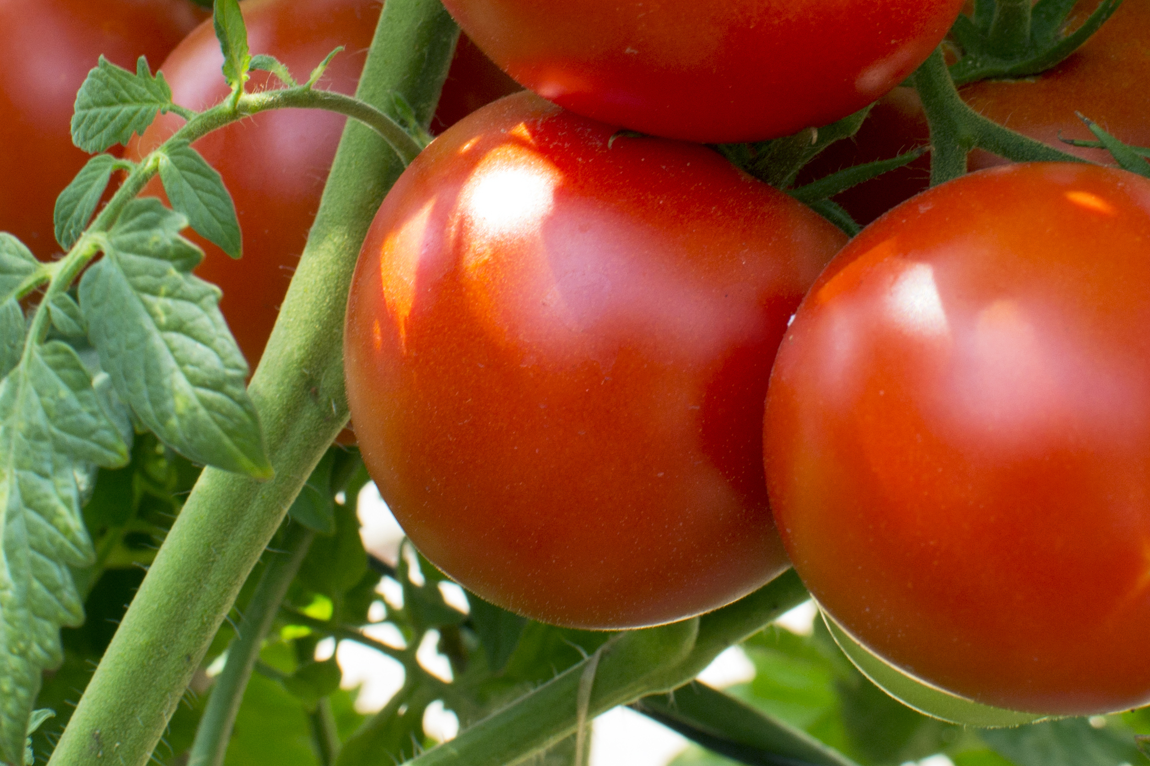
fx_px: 3418
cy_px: 91
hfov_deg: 19.0
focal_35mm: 107
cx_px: 792
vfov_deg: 12.7
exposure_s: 1/60
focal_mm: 35
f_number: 10
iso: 200
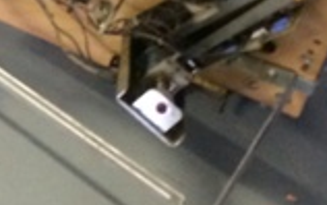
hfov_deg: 12.3
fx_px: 1436
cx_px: -170
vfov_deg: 8.1
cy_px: -14
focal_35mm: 161
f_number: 2.2
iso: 250
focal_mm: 4.12
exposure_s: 1/30
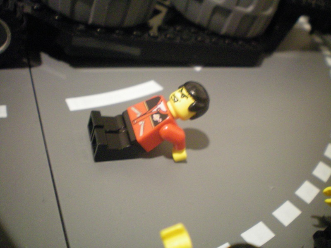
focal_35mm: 38
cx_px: 166
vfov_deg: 37.7
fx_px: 363
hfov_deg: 49.0
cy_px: 124
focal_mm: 6.3
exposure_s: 1/6
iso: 400
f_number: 3.1
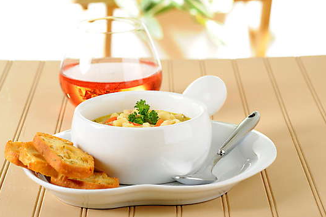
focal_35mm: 119
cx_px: 162
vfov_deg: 11.5
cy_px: 108
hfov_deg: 17.2
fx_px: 1077
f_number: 9
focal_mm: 105
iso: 200
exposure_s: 1/200
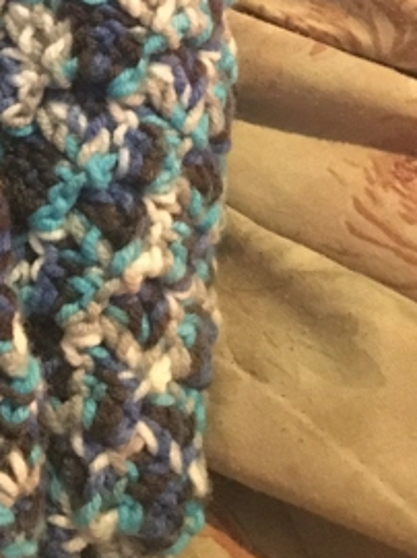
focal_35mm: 86
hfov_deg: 16.0
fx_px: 1384
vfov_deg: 21.3
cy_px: -91
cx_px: -161
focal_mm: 4.15
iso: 320
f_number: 2.2
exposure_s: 1/15
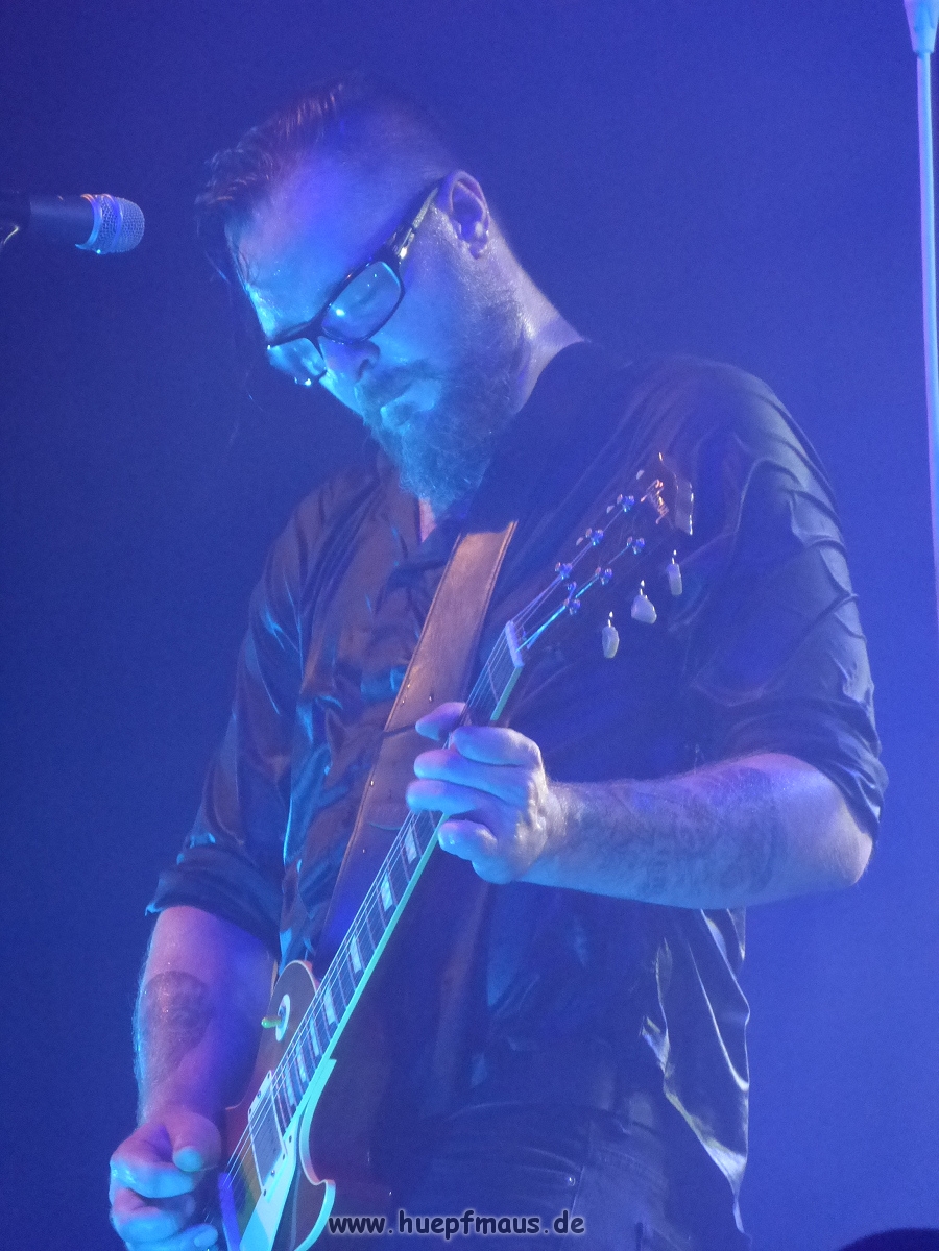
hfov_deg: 5.1
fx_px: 10453
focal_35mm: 289
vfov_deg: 6.9
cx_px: 470
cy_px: 626
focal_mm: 51.5
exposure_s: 1/80
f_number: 5.9
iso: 800
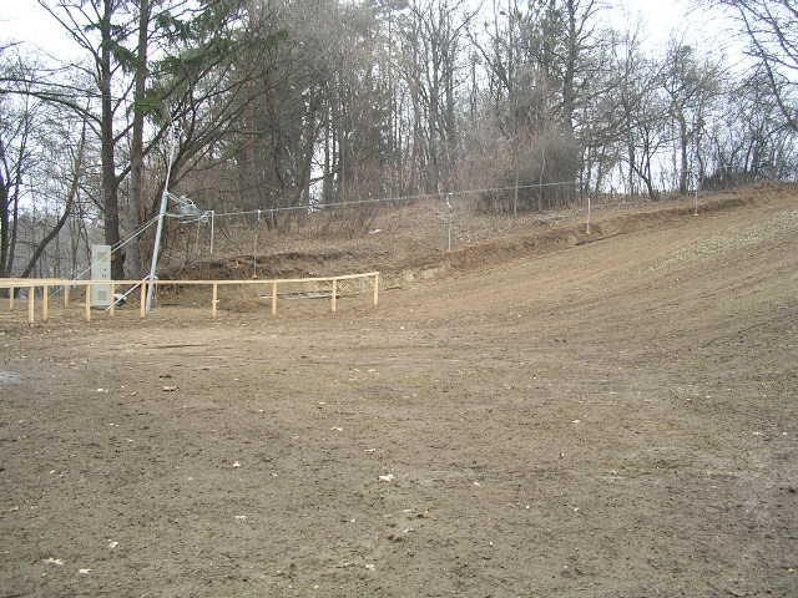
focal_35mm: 38
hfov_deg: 49.0
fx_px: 876
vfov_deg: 37.7
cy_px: 299
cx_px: 399
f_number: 2.8
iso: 50
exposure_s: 1/126
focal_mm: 5.8
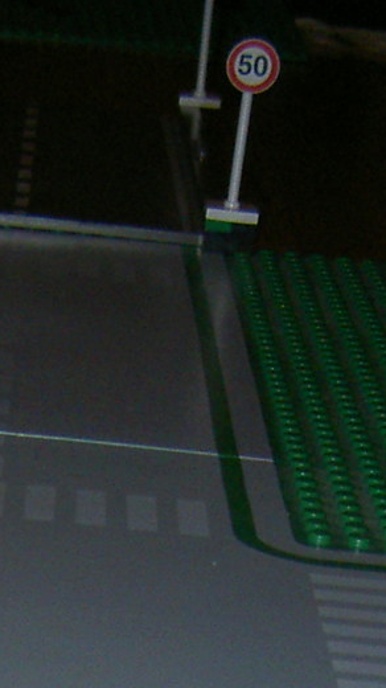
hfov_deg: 8.2
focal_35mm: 146
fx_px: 2660
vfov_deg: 13.9
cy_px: 984
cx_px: -33
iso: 100
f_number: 2.8
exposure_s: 1/60
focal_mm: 5.6
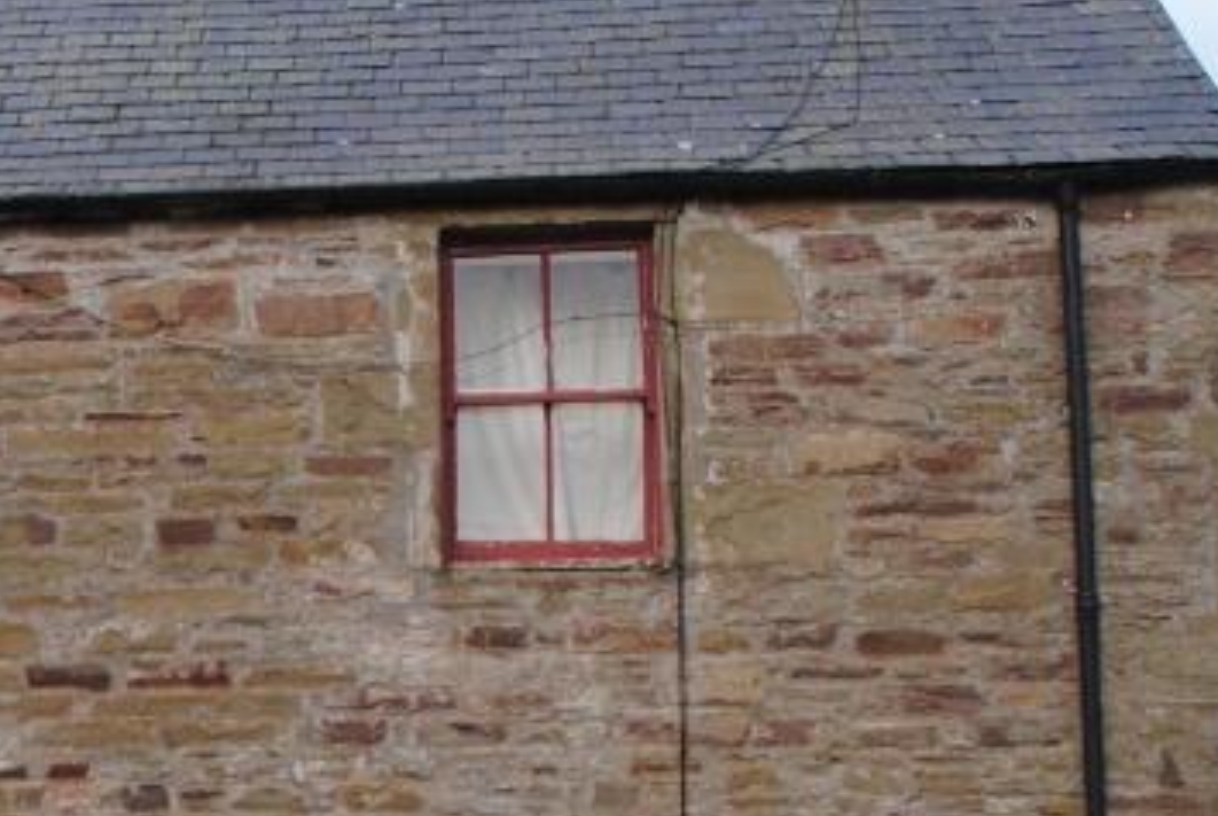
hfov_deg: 24.3
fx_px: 2642
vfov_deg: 17.4
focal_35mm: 78
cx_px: -120
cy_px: 675
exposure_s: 1/125
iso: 125
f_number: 5.6
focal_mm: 18
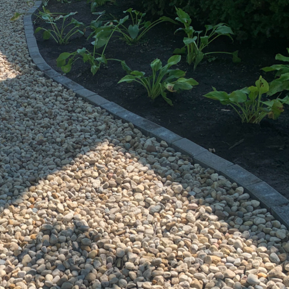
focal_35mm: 50
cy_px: 195
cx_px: 61
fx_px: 472
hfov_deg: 33.1
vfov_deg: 33.7
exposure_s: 1/1000
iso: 25
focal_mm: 4.25
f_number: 1.8
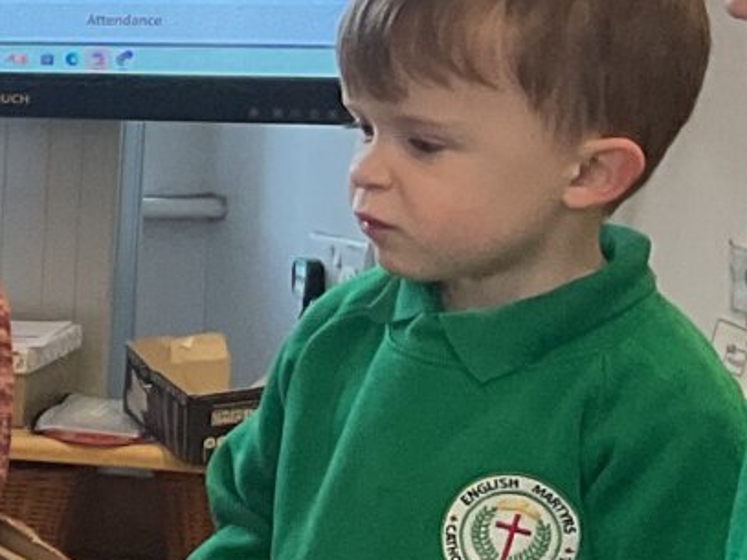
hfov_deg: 11.1
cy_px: 409
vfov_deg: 10.1
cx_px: -1120
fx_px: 3150
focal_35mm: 146
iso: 64
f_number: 1.8
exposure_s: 1/50
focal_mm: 3
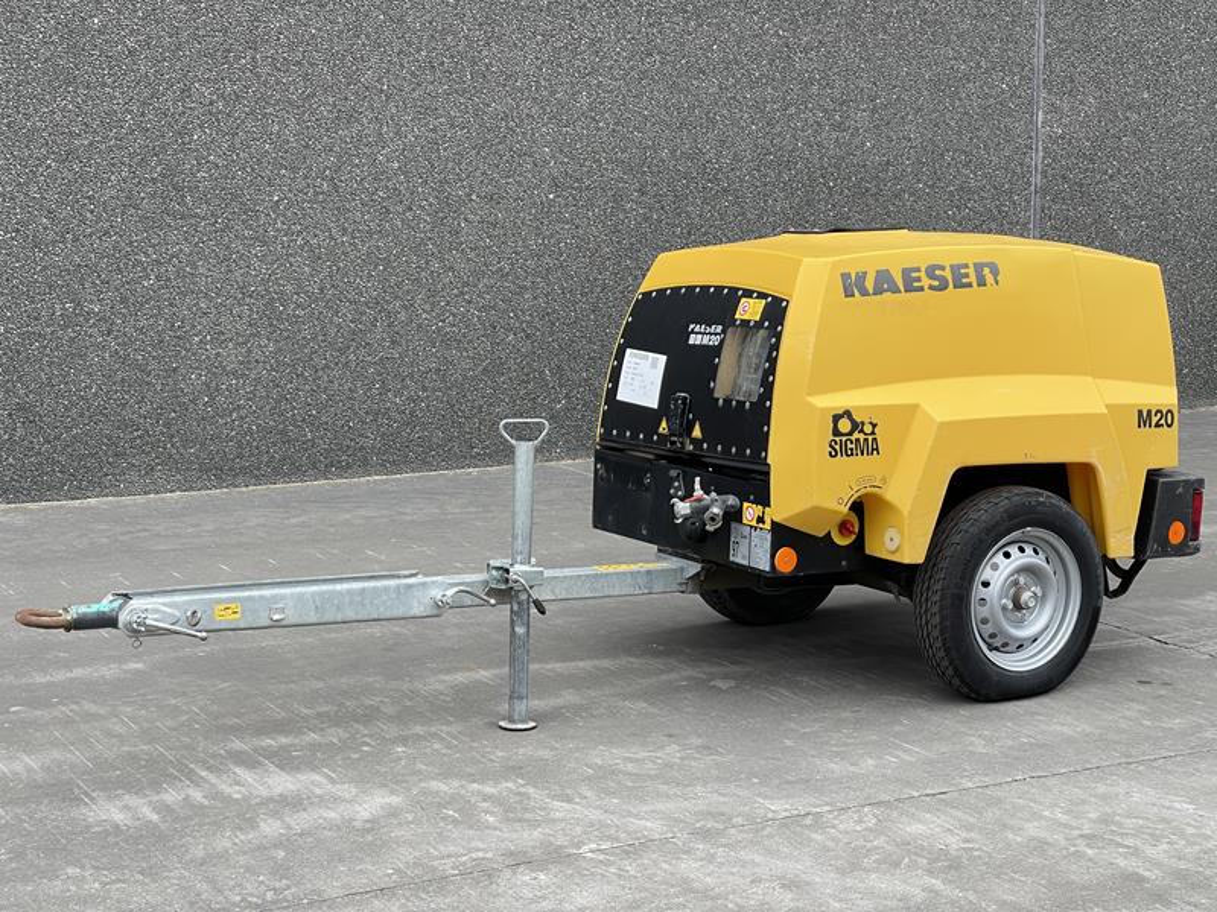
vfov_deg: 22.9
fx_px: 2250
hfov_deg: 30.3
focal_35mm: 64
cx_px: 608
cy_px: 456
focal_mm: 7.5
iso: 20
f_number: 2.2
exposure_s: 1/154
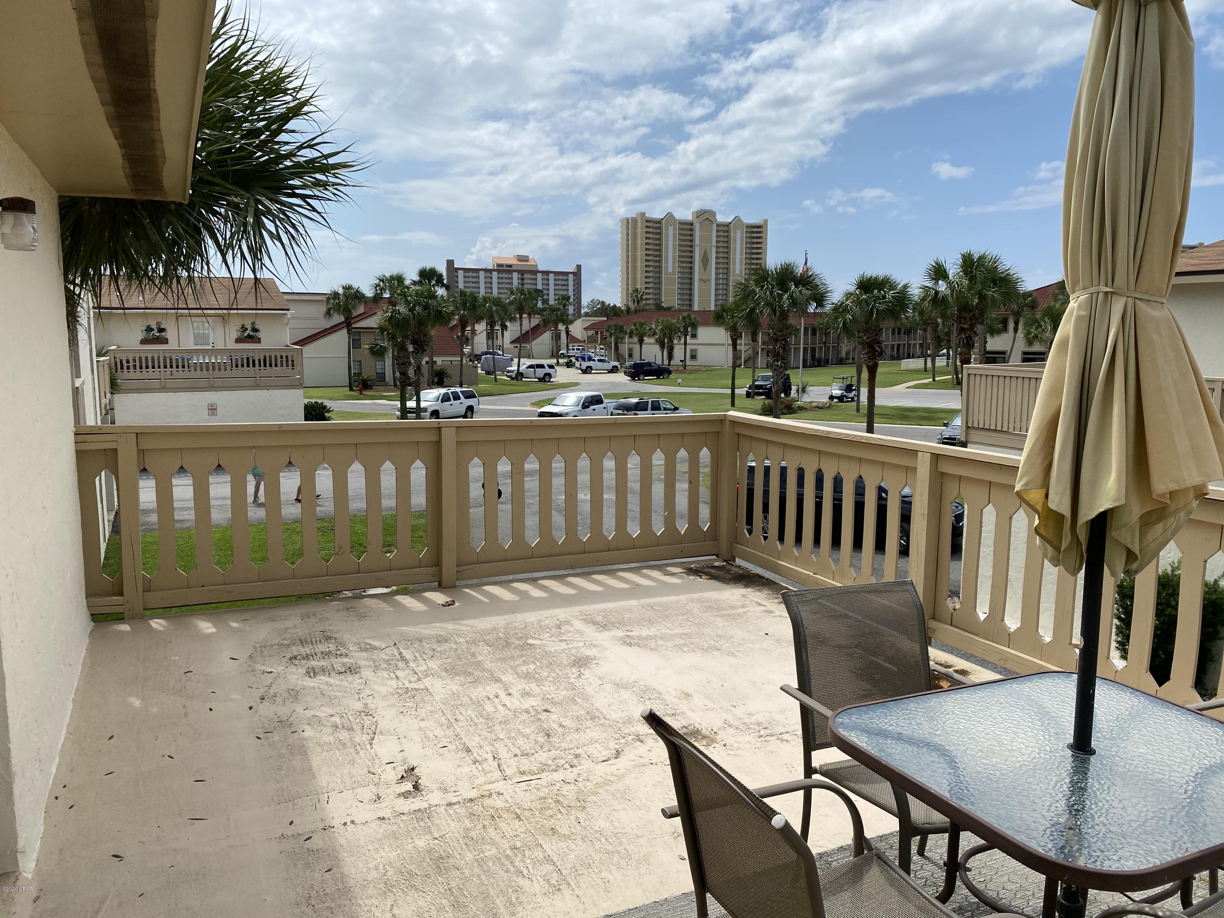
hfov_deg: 67.3
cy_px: 459
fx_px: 919
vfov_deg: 53.1
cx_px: 612
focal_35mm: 26
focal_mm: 4.25
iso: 32
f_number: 1.8
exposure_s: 1/5025
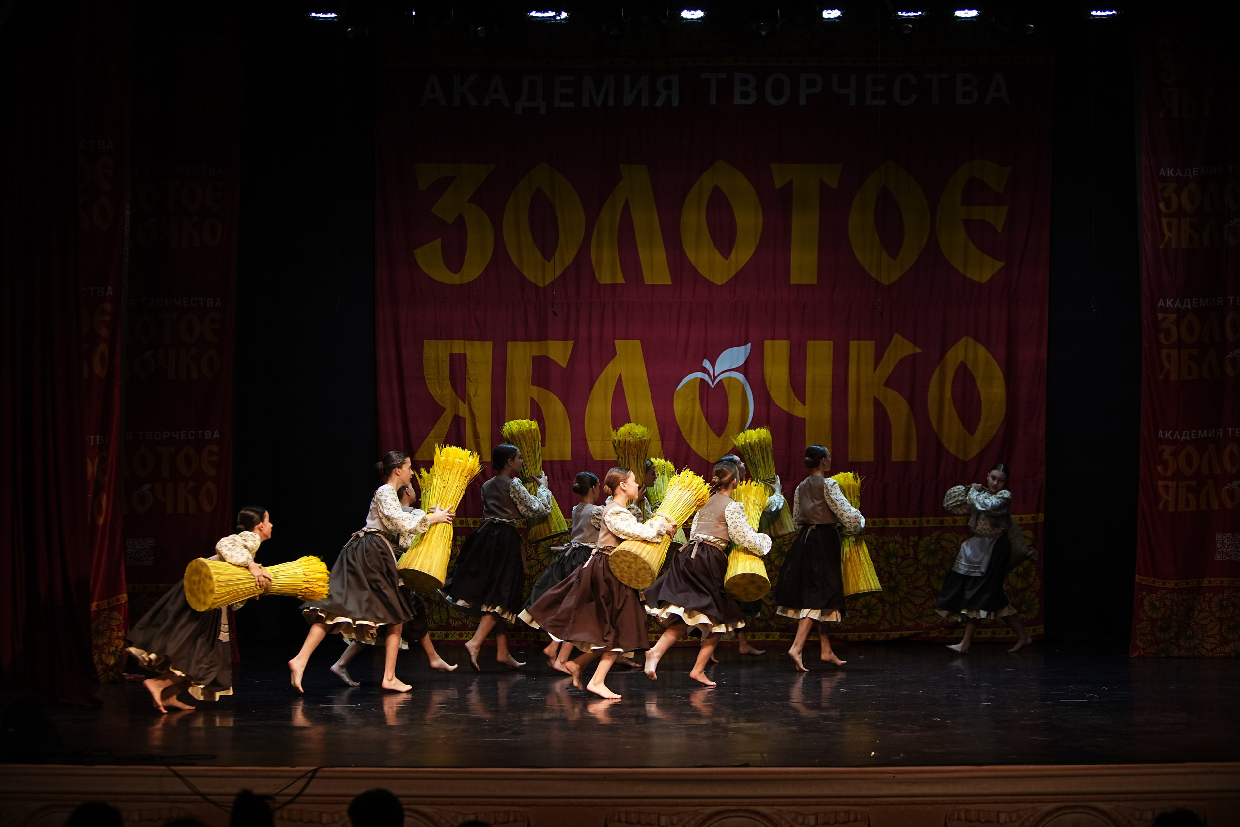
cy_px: 414
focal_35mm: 75
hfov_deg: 27.0
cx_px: 620
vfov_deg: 18.2
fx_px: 2583
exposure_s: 1/400
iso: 1250
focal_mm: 75
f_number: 2.8
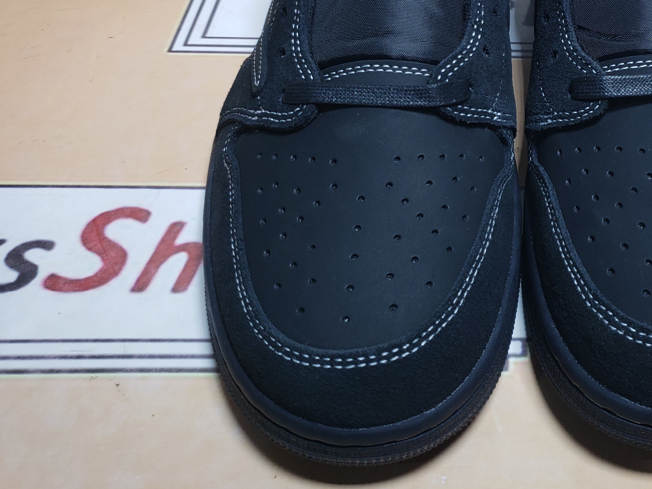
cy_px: 107
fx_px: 847
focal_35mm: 45
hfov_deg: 39.9
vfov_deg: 31.5
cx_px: 547
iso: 50
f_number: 1.5
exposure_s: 1/379
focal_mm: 4.3
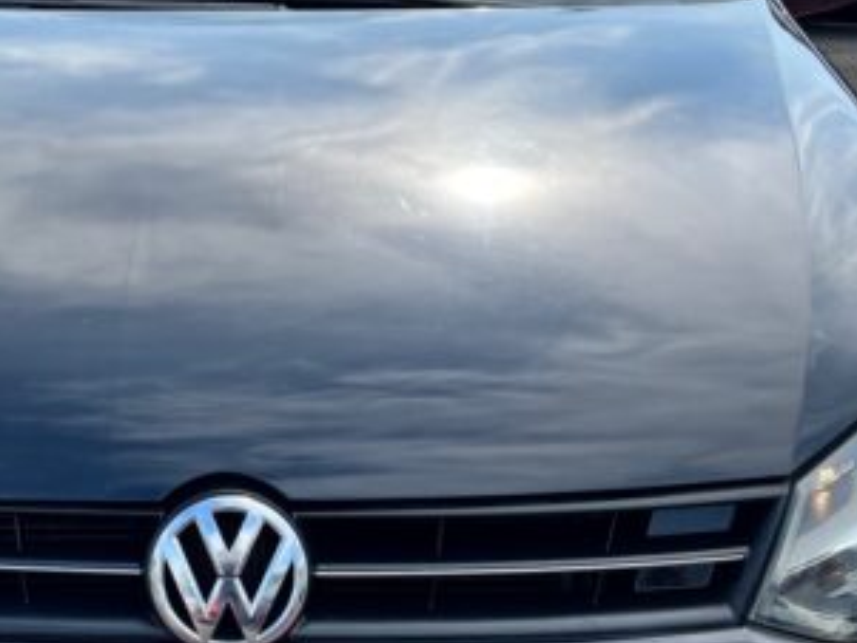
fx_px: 1709
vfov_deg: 21.2
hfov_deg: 27.8
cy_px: 432
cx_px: 219
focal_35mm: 69
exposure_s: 1/1934
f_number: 1.5
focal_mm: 5.7
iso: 50
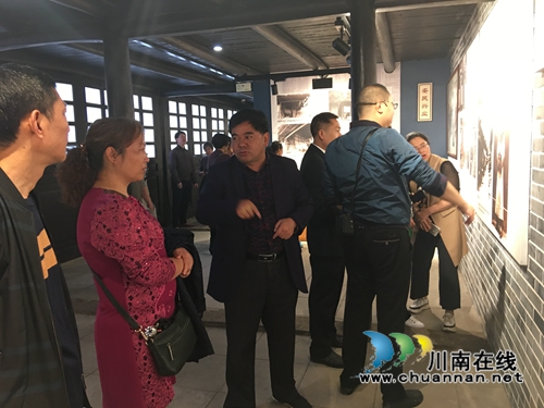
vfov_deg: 48.2
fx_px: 456
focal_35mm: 29
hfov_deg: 61.7
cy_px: 204
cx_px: 272
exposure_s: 1/17
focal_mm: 4.15
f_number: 2.2
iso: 80
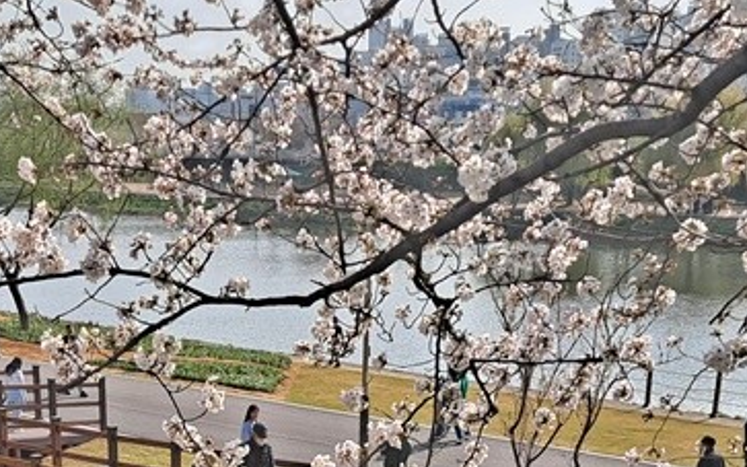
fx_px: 1425
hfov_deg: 29.3
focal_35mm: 70
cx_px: 298
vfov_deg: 17.3
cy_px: 627
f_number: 1.8
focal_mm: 5.23
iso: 25
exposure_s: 1/1057
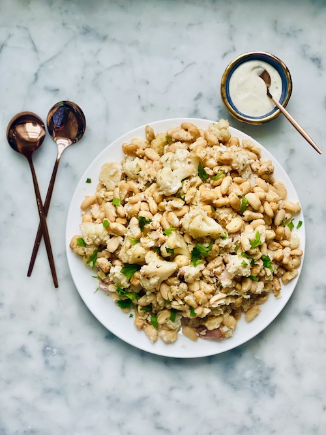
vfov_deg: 36.8
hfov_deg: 28.0
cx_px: 163
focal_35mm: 52
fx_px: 653
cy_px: 218
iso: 80
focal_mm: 6
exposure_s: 1/122
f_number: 2
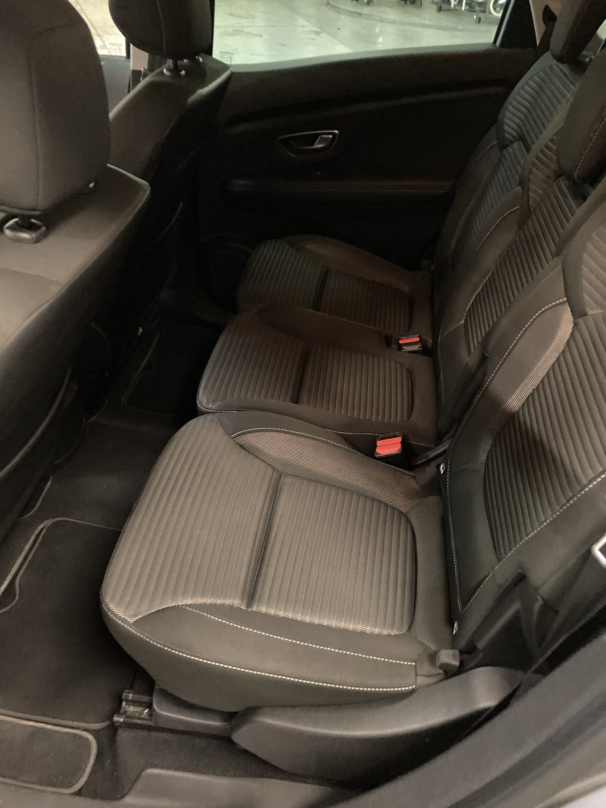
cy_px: 404
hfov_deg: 49.7
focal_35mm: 28
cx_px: 303
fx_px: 654
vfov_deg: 63.4
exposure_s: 1/17
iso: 800
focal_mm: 3.99
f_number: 1.8
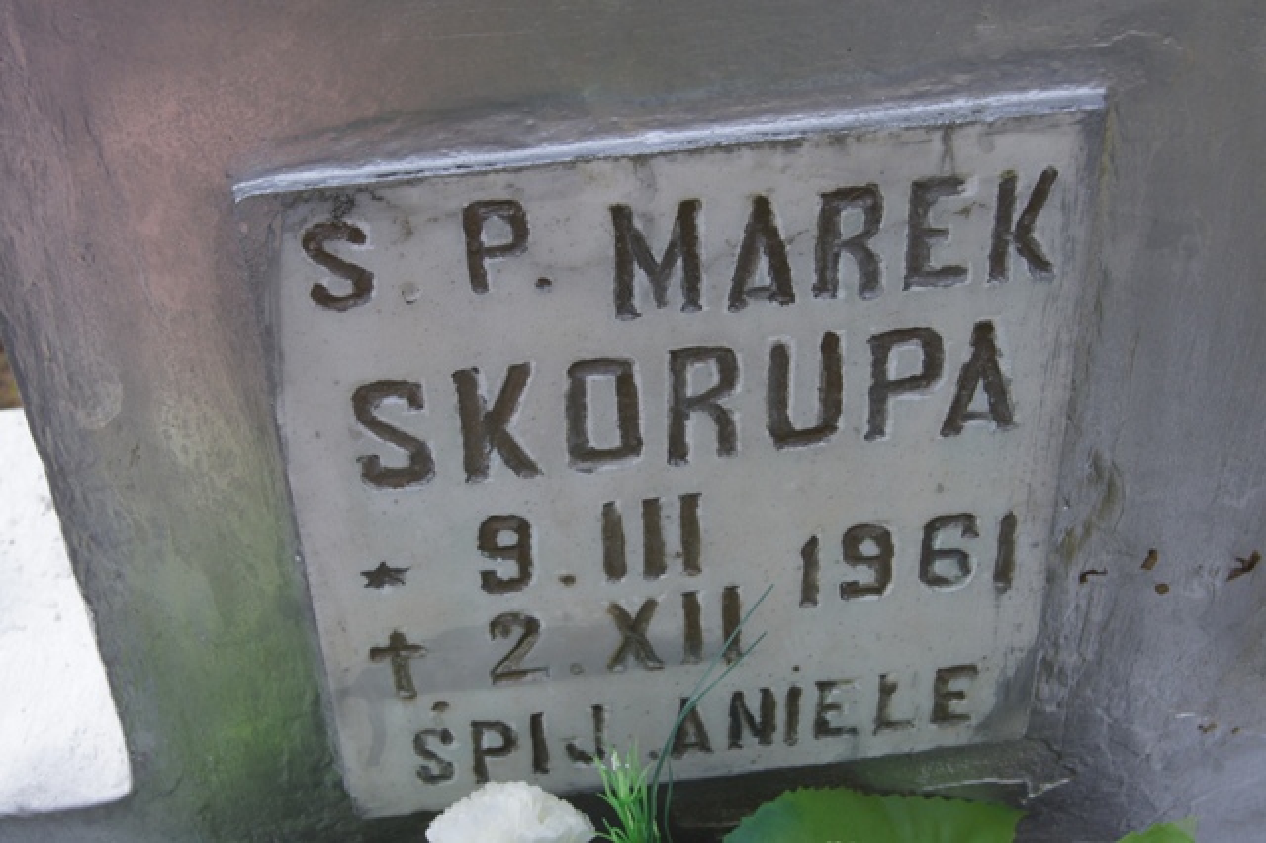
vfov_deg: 22.6
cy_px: 422
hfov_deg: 33.4
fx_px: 2109
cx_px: 633
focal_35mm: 60
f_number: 13
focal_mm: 40
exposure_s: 1/100
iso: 200
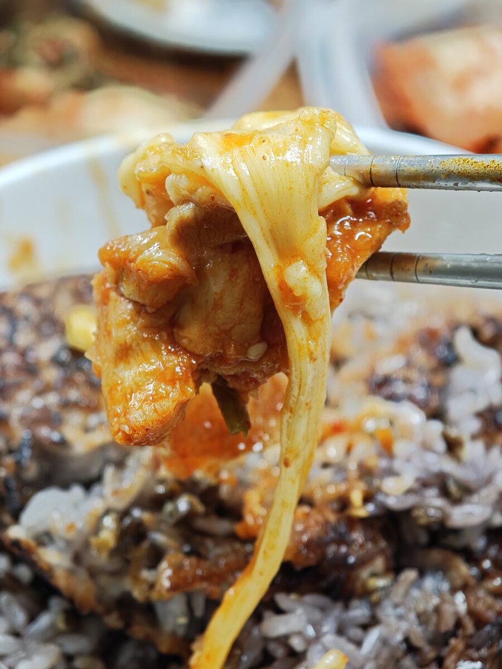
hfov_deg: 21.0
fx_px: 1354
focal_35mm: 70
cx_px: 251
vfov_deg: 27.8
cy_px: 334
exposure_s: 1/120
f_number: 1.8
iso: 640
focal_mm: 11.5
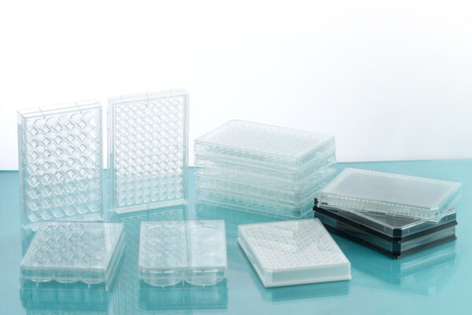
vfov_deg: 10.2
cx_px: 236
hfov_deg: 15.2
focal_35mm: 135
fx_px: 1770
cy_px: 158
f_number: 5.6
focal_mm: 90
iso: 320
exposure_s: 1/250
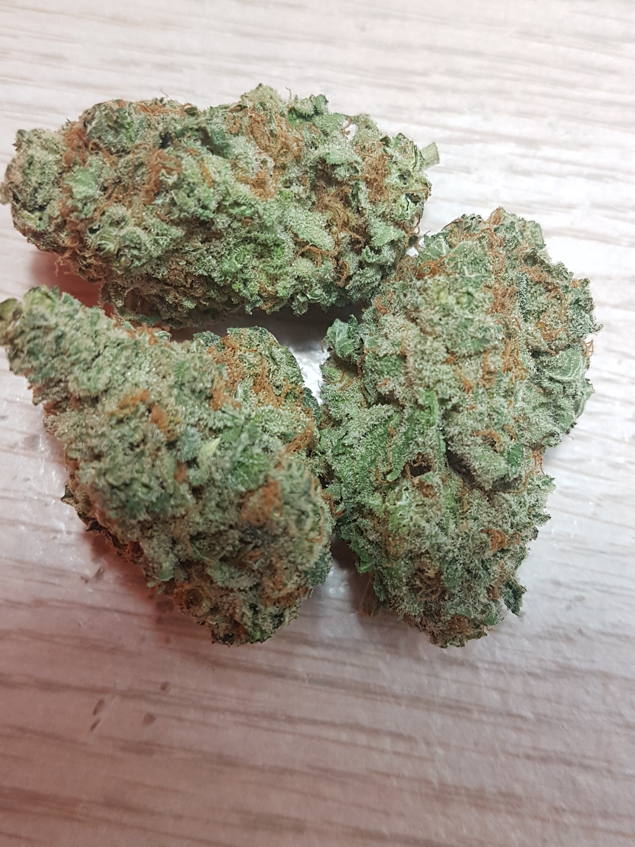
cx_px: 319
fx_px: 832
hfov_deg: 41.8
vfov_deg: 54.0
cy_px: 418
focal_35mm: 34
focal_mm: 4.2
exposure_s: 1/60
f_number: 1.7
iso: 100
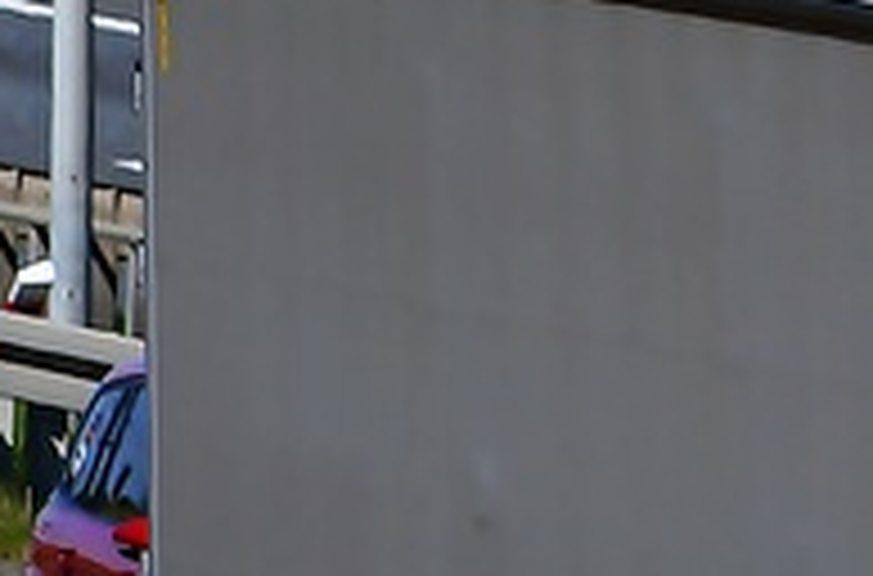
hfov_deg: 1.3
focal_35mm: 1612
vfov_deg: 0.8
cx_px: 1382
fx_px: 38964
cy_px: 729
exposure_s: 1/1000
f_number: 8
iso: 200
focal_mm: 260
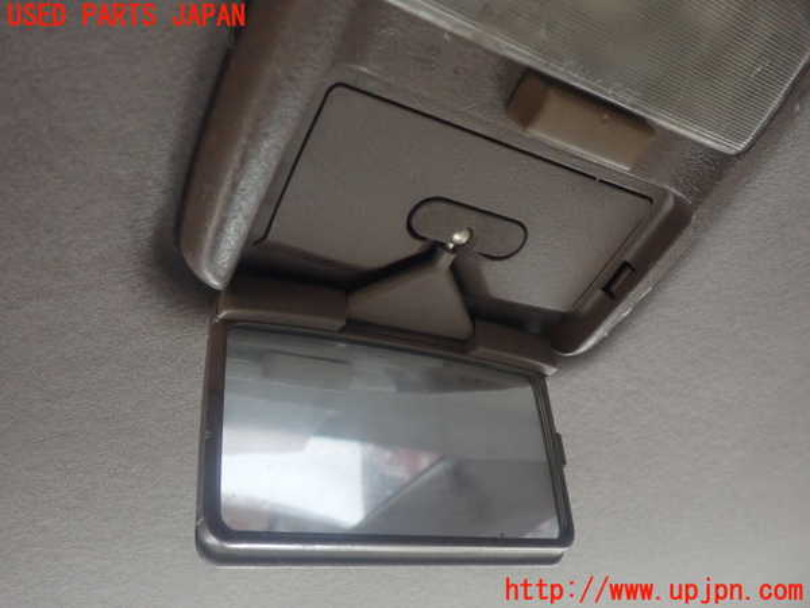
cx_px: 405
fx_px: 702
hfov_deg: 60.0
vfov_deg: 46.8
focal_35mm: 30
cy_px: 304
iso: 800
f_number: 2.3
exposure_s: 1/20
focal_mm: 5.4
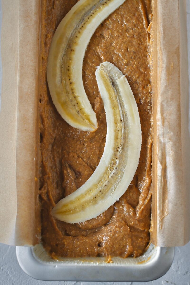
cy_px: 142
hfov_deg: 26.0
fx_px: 412
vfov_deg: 38.2
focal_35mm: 52
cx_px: 95
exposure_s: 1/200
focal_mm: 35
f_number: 4.5
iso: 800
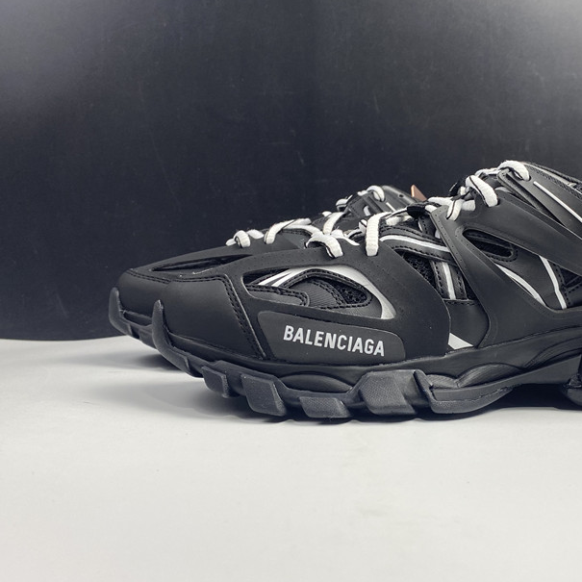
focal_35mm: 38
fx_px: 723
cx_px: 412
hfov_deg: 42.9
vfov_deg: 43.9
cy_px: 282
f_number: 1.8
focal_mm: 4.25
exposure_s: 1/100
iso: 80
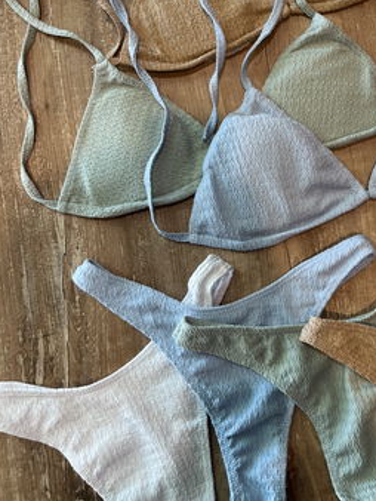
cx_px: 265
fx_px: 593
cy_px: 150
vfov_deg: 44.8
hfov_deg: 34.7
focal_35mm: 41
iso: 50
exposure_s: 1/100
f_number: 1.6
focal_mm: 5.1
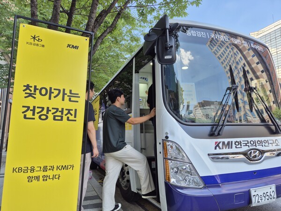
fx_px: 187
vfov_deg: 58.9
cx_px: 140
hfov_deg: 73.9
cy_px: 106
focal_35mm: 23
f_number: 1.8
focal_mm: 5.4
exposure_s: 1/398
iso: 25
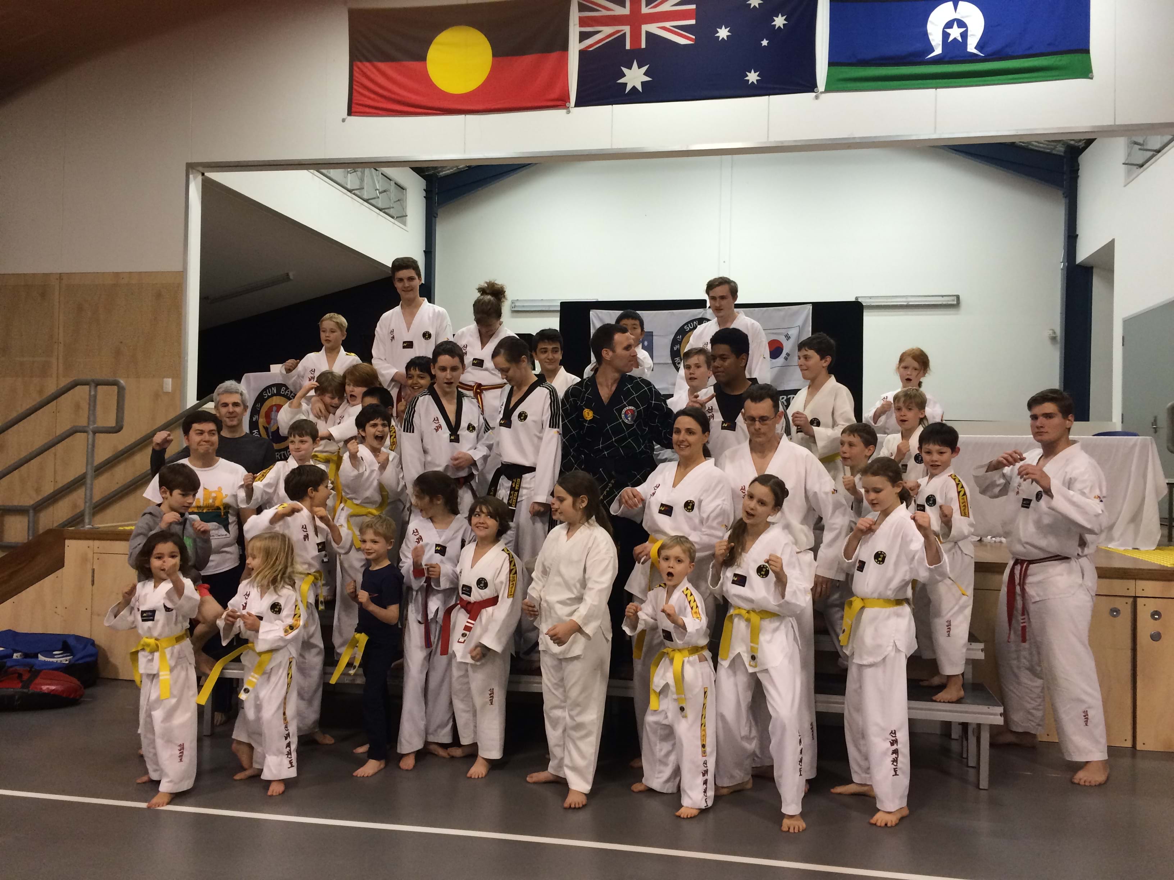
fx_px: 984
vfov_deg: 48.2
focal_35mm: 29
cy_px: 440
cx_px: 587
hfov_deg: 61.7
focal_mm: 4.15
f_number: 2.2
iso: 80
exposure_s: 1/33
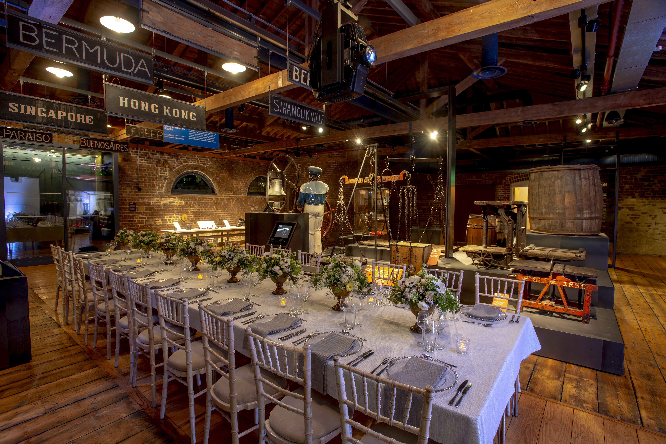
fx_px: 315
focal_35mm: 17
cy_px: 222
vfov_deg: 70.5
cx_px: 333
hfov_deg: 93.3
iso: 100
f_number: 8
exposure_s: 4
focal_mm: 17
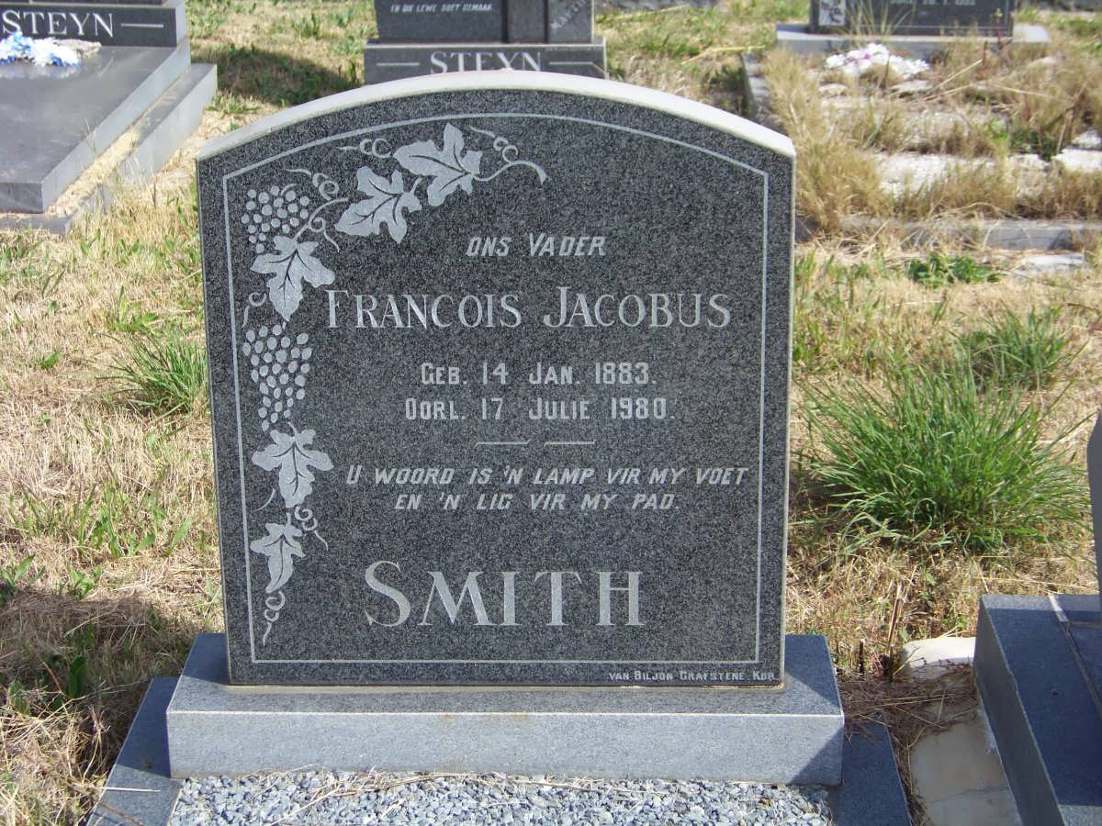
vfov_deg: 21.0
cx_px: 551
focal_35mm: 70
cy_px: 413
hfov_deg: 27.8
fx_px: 2228
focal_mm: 11.7
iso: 64
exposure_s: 1/500
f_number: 3.2
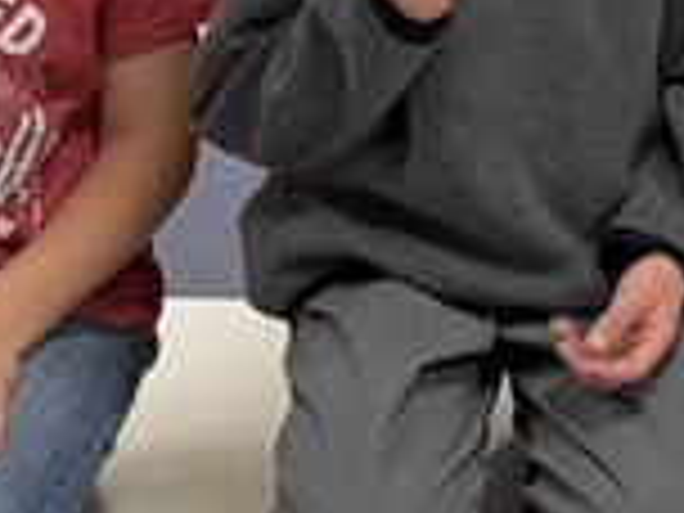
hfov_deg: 10.0
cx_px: 1845
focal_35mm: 162
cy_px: -450
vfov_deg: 8.7
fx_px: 3201
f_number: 1.78
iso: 160
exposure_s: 1/60
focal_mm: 6.76
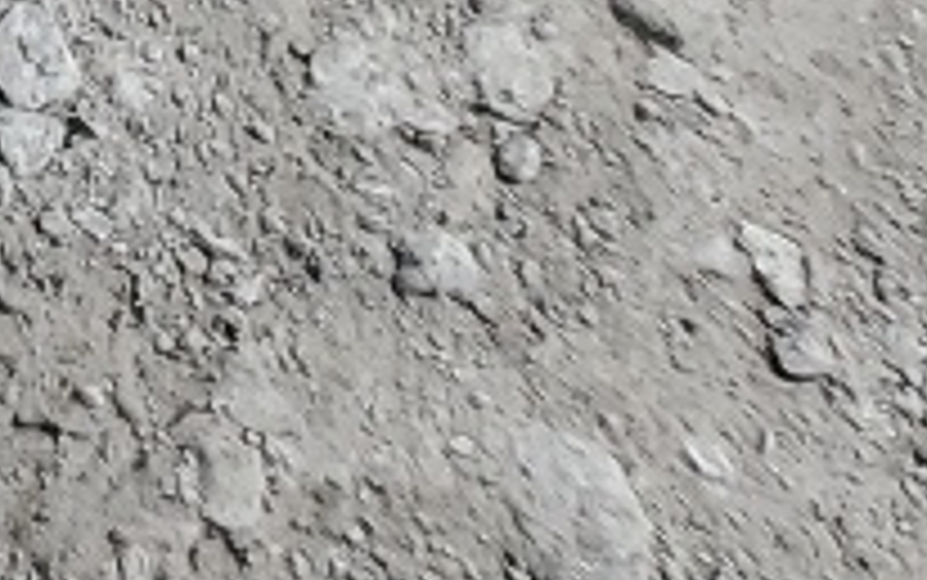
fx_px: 5409
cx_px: -2336
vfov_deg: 5.5
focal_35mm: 214
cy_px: -1619
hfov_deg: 7.7
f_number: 1.5
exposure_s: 1/5000
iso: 50
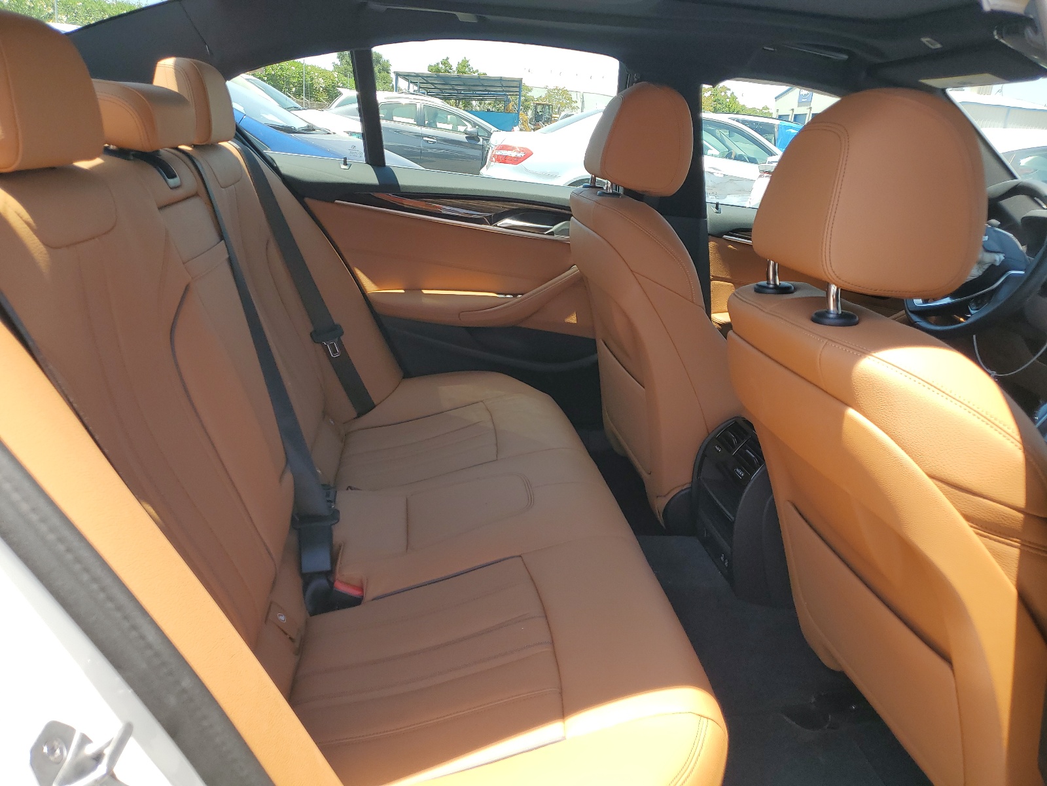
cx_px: 524
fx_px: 786
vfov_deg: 53.1
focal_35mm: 26
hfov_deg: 67.3
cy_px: 393
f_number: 1.5
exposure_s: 1/667
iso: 50
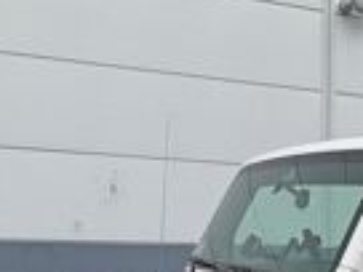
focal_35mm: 85
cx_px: 288
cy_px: 387
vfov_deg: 16.1
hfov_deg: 22.7
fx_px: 891
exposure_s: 1/100
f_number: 1.75
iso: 153
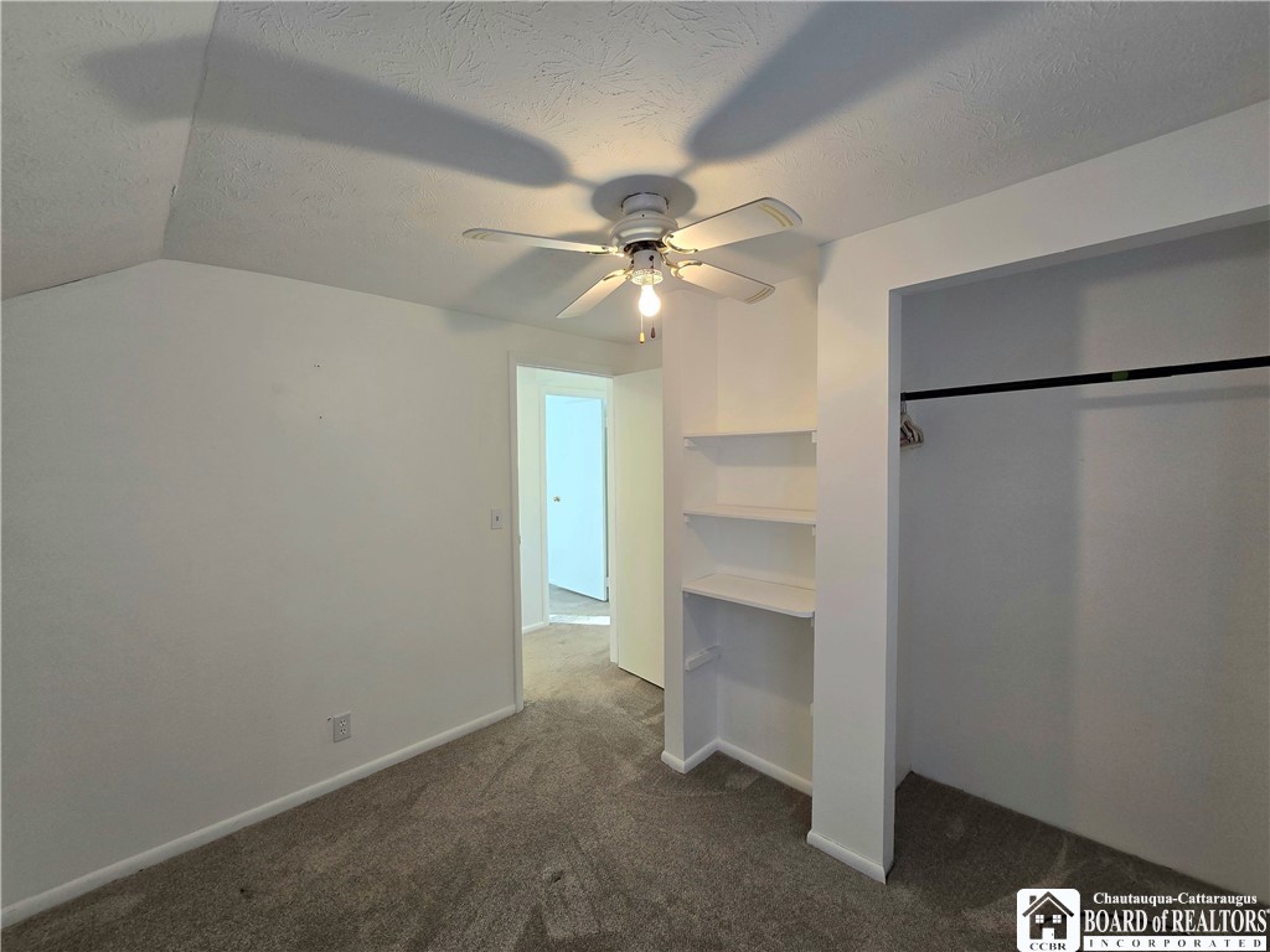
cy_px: 476
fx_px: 477
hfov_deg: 106.2
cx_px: 635
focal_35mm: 13
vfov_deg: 89.9
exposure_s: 1/60.2
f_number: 2.2
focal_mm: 2.2
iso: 100
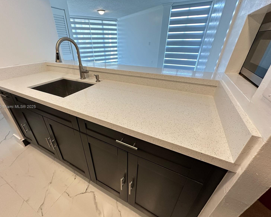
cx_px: 125
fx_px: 120
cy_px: 107
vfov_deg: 84.0
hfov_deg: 96.6
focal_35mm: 15
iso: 250
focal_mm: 2.22
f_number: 2.2
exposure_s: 1/120
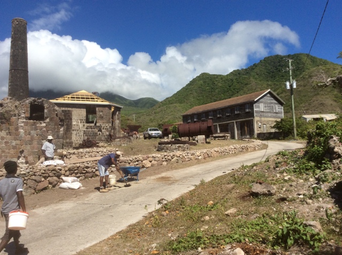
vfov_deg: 44.1
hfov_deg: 56.9
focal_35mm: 32
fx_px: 316
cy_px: 128
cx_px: 171
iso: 32
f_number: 2.4
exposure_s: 1/1908
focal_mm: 3.3
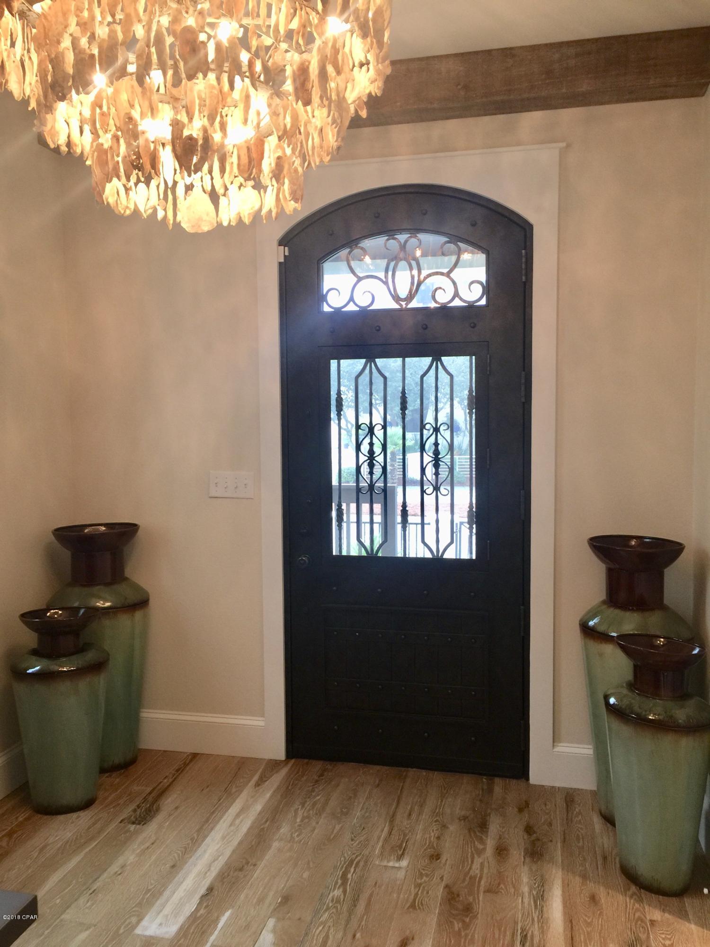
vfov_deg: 61.7
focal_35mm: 29
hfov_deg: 48.2
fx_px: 793
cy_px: 474
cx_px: 355
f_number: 2.2
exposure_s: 1/15
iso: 32
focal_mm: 4.15
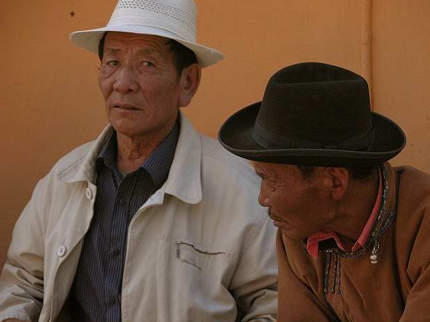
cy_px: 163
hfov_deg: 10.7
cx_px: 222
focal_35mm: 184
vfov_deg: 8.1
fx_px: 2286
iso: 200
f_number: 4
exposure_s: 1/1000
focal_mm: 44.7
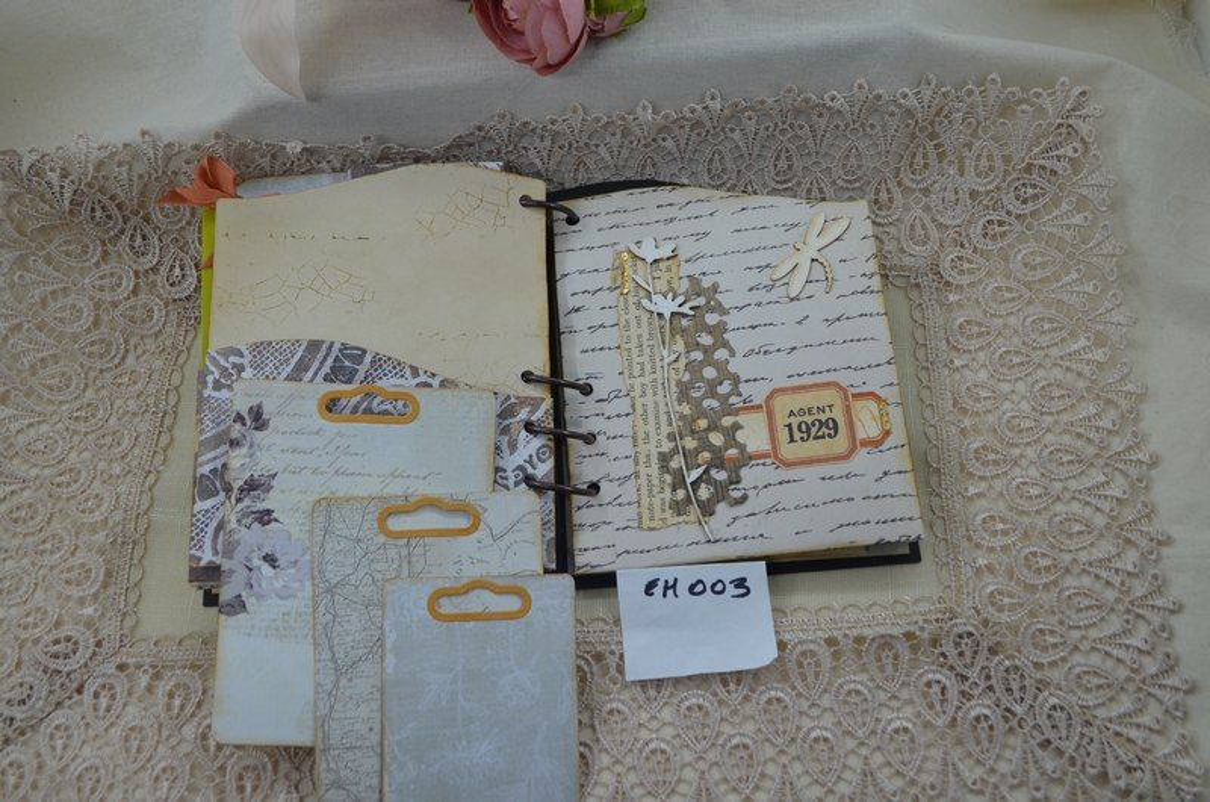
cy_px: 401
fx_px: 1208
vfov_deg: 36.7
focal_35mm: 36
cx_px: 605
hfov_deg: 53.2
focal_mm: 24
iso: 360
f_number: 5.6
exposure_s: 1/60
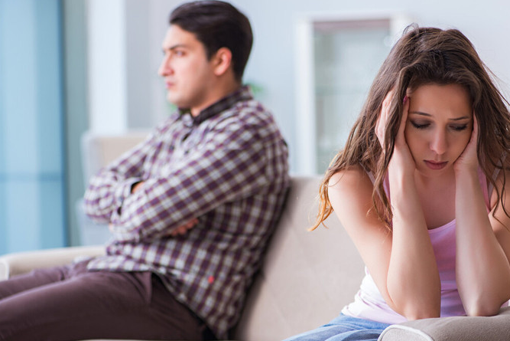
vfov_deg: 10.9
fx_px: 1785
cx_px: 298
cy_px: 184
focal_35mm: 126
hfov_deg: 16.2
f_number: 4.5
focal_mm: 105
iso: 200
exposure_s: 1/100
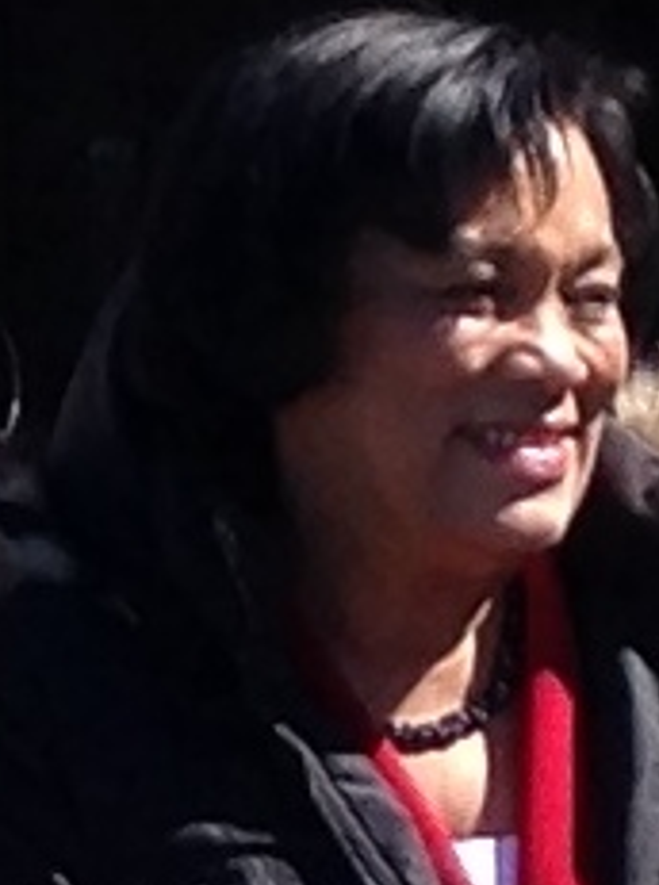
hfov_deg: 27.6
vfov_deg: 35.9
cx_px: 466
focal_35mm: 52
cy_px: 686
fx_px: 1326
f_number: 2.4
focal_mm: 4.12
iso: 50
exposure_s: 1/809
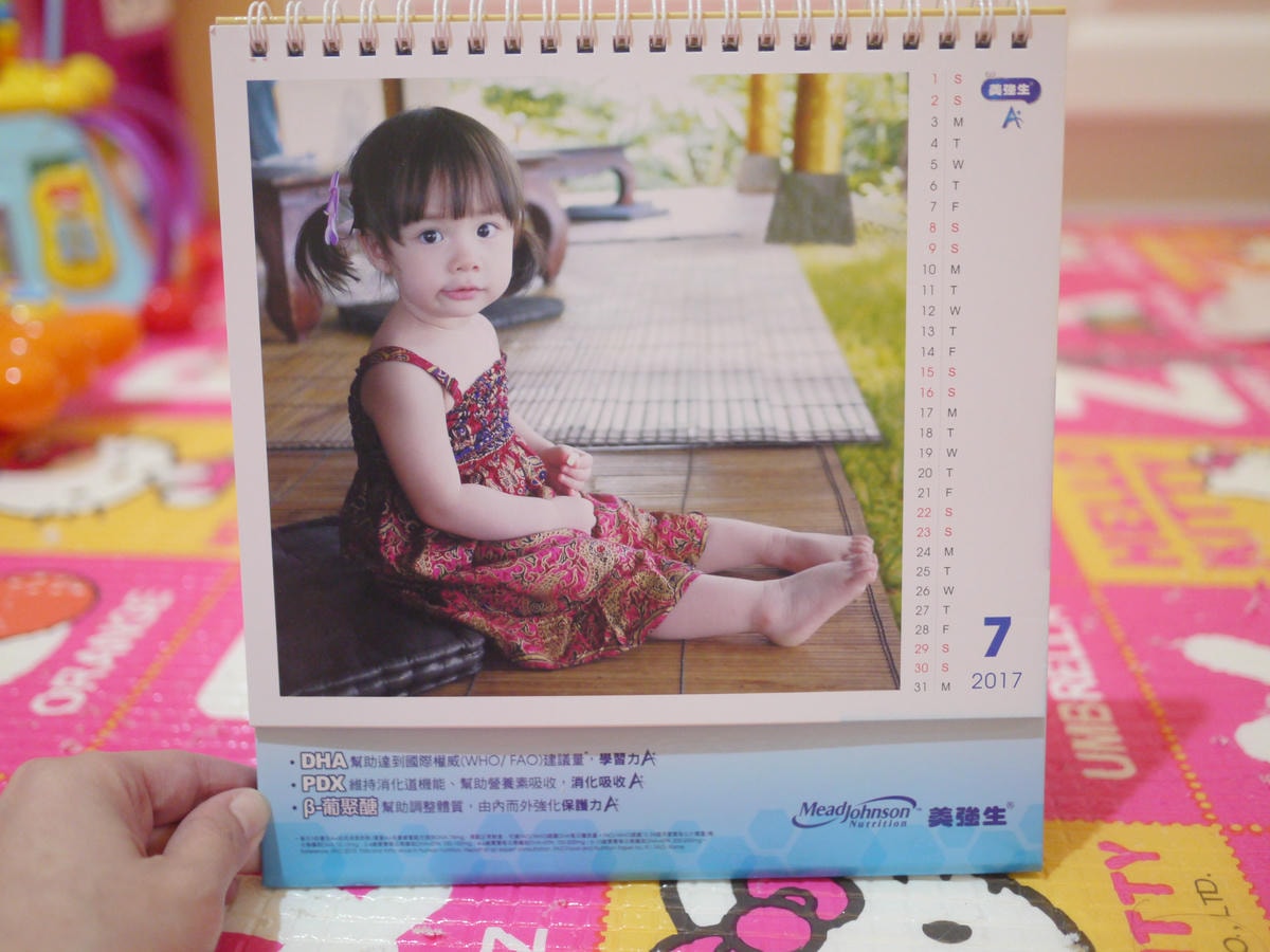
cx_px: 635
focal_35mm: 40
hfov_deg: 46.8
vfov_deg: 36.0
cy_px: 476
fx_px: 1468
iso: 800
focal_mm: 20
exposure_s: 1/60
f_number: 1.7
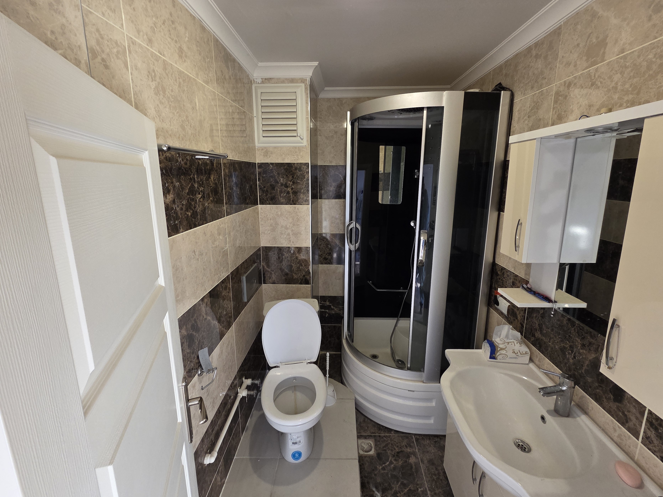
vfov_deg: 85.6
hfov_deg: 102.0
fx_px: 268
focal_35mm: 14
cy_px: 233
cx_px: 339
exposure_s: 1/50
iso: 320
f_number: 2.2
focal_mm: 2.2
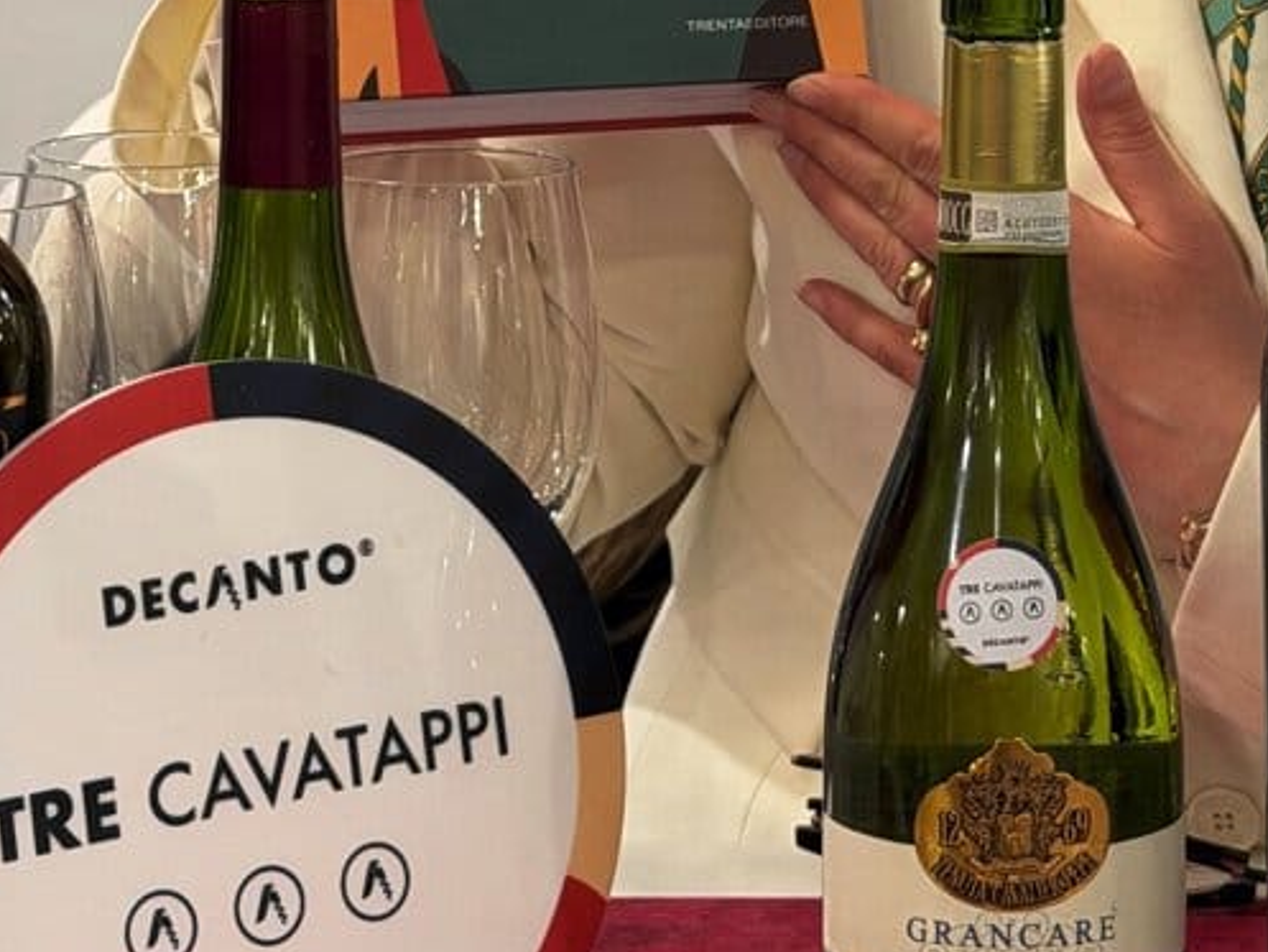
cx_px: 883
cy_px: -207
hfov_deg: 14.2
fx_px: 5093
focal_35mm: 139
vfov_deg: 10.5
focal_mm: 6.76
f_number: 1.78
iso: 160
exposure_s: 1/100
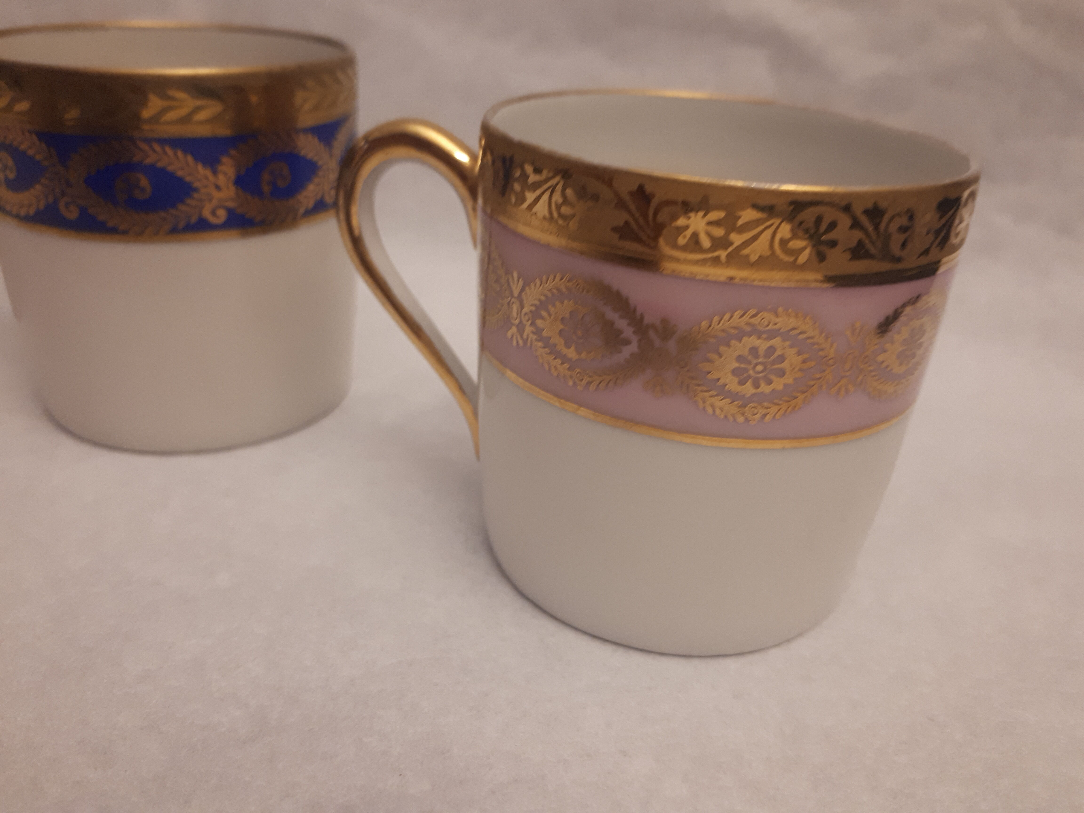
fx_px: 846
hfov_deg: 65.3
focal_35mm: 27
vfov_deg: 51.4
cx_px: 542
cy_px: 406
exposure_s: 1/33
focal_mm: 3.6
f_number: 1.9
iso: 160
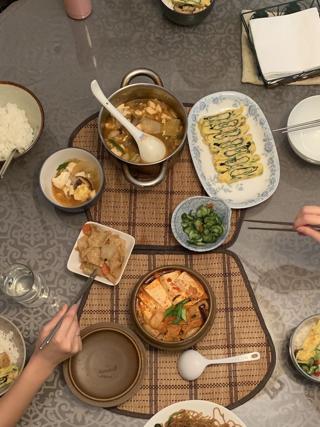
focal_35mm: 43
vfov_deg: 43.4
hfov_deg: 33.5
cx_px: 188
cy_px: 275
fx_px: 530
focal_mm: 4.25
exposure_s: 1/40
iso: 400
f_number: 1.8
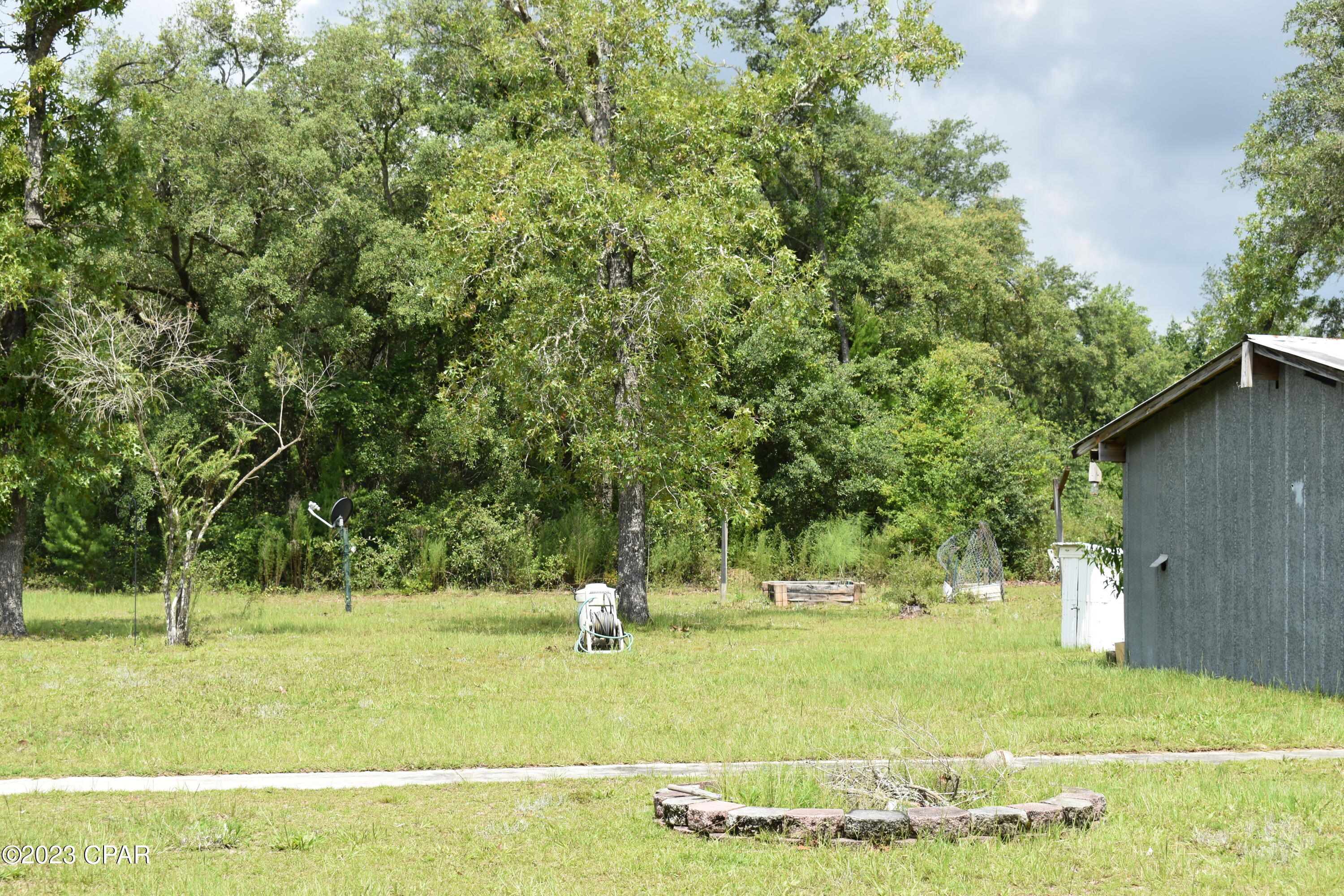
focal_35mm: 63
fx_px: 2352
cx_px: 672
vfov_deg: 21.6
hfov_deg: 31.9
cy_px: 448
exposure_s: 1/250
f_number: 8
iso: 125
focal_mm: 42
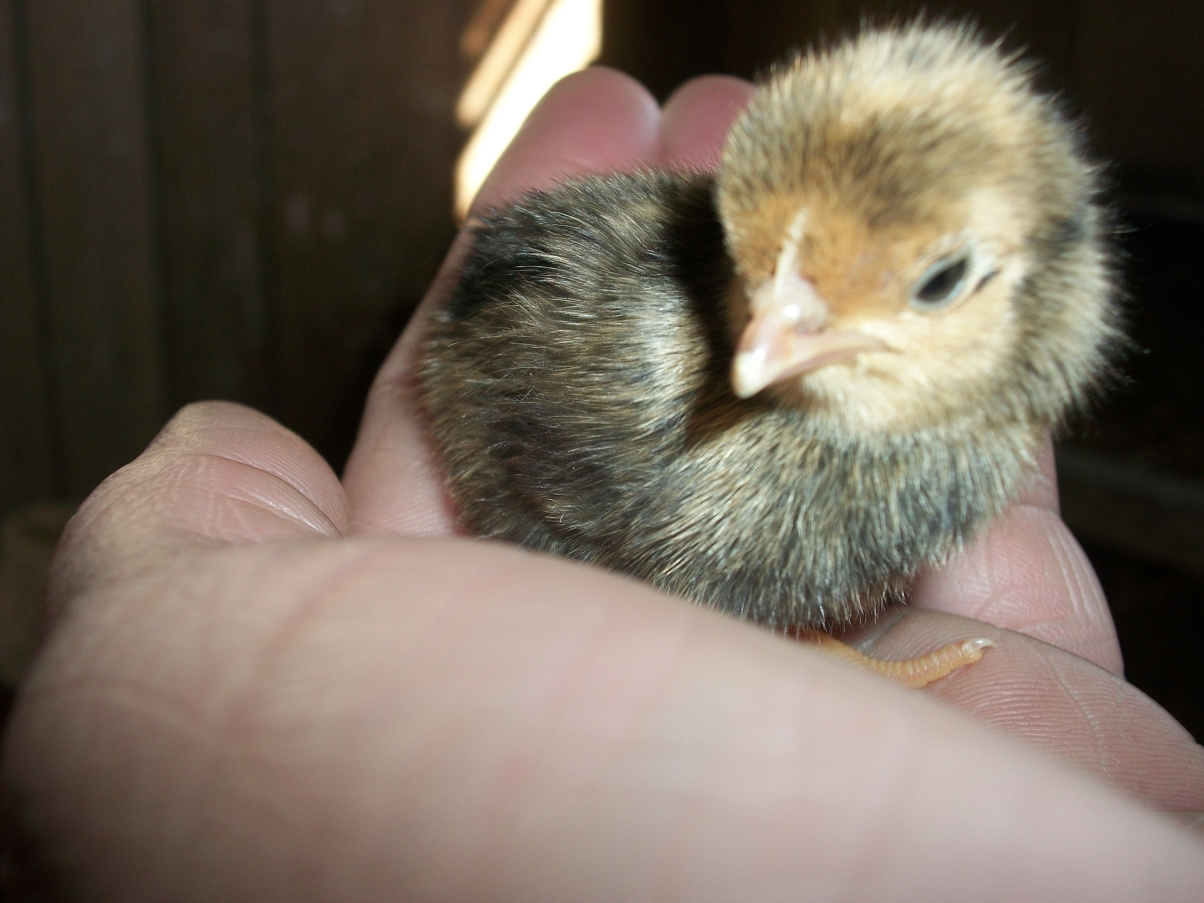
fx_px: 1391
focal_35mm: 40
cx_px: 602
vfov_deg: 36.0
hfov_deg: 46.8
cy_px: 452
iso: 80
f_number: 3.2
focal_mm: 7.1
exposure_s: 1/80
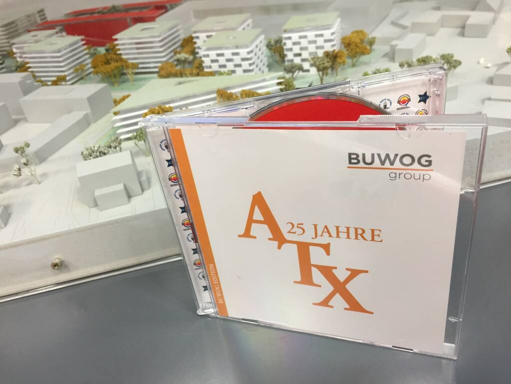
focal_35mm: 29
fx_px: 428
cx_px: 256
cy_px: 192
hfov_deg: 61.7
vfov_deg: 48.2
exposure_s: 1/33
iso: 64
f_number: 2.2
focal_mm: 4.15
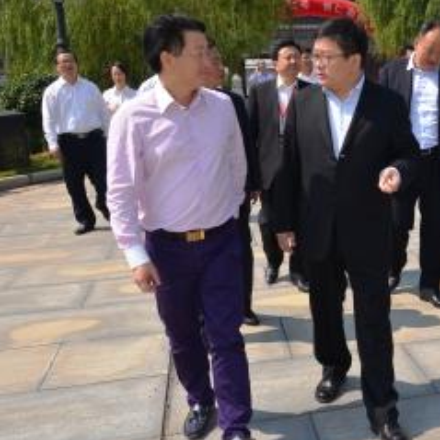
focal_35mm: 43
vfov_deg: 39.1
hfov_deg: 37.1
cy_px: 200
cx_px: 381
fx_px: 618
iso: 100
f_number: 8
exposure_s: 1/250
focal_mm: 18
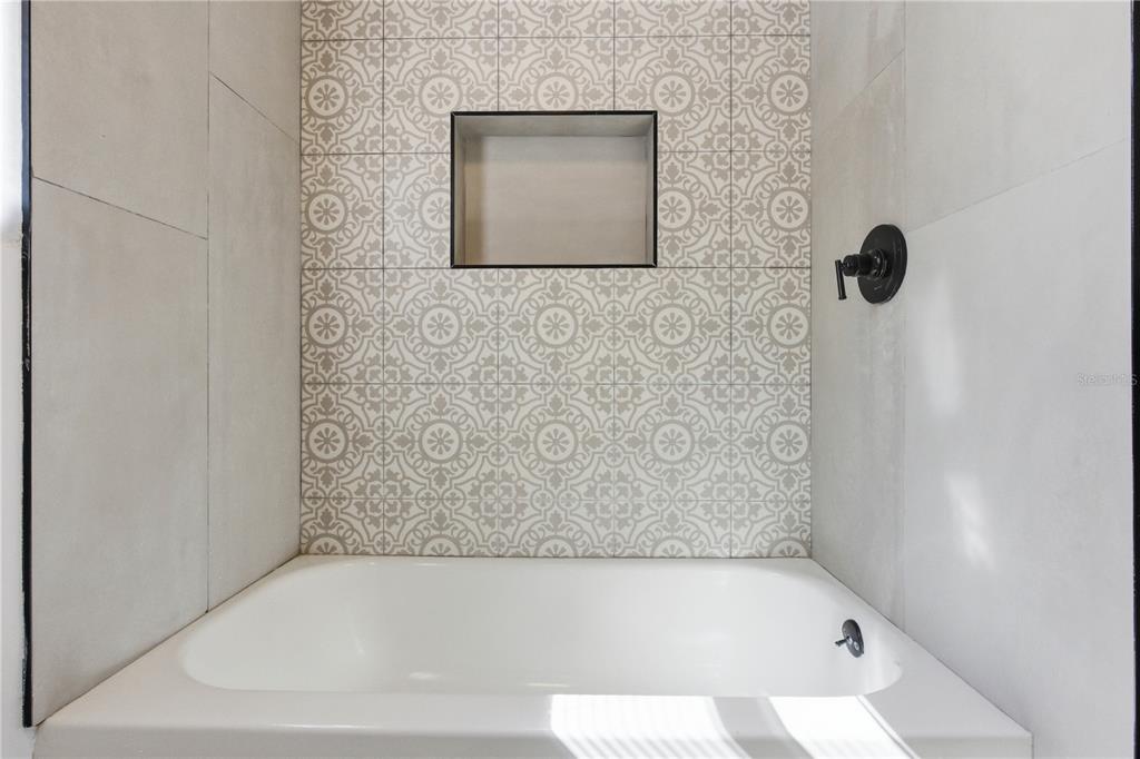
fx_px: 522
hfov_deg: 95.0
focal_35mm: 16
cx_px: 570
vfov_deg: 72.0
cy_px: 380
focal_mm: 16.5
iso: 1600
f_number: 11
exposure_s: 1/500
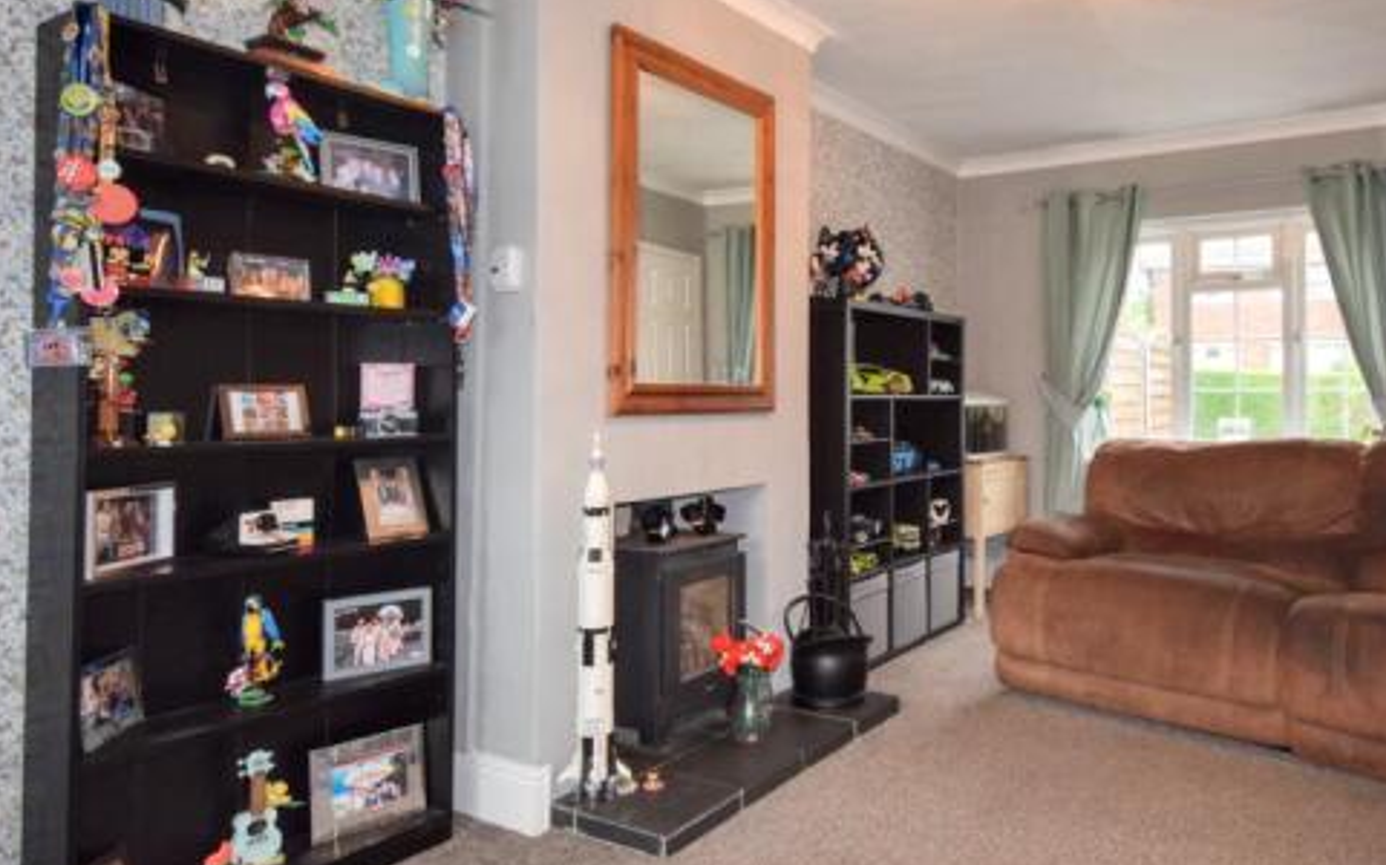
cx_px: 863
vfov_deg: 49.1
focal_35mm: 25
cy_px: 379
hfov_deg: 71.4
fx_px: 944
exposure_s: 1/80
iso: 800
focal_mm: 12
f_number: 4.5
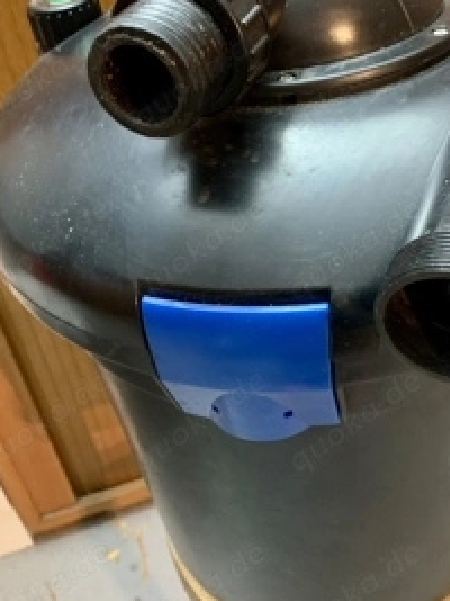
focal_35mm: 39
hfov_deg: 36.6
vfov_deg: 47.9
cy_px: 284
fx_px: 677
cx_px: 281
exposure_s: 1/25
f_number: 1.8
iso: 640
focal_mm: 4.25
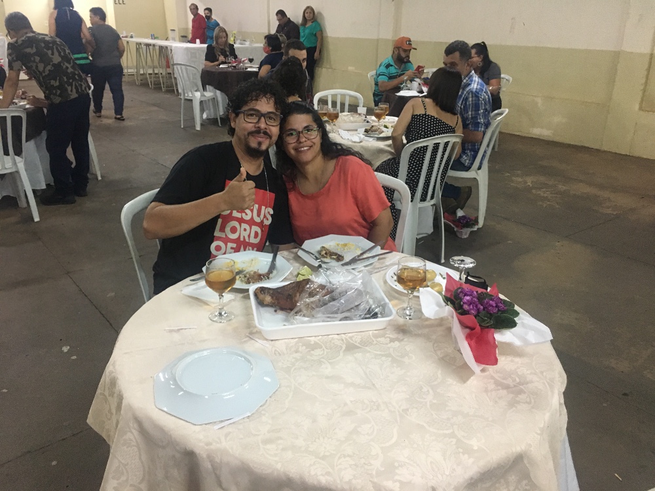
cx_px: 328
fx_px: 549
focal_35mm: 29
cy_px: 246
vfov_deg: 48.2
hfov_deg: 61.7
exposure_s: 1/30
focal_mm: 4.15
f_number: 2.2
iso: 200
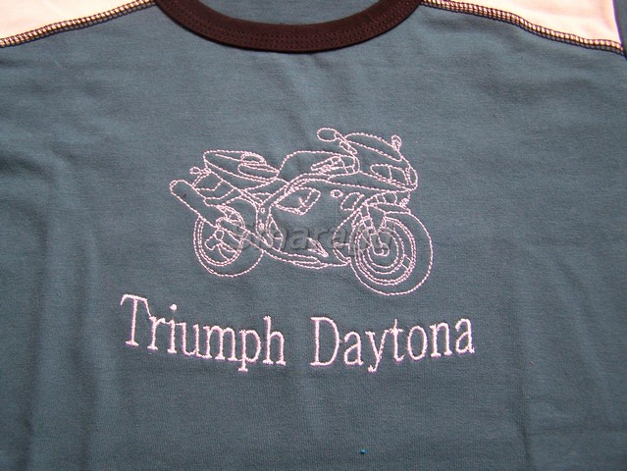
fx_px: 689
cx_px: 314
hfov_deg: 49.0
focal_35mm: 38
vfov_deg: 37.8
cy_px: 236
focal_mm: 6.3
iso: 160
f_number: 2.8
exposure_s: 1/20
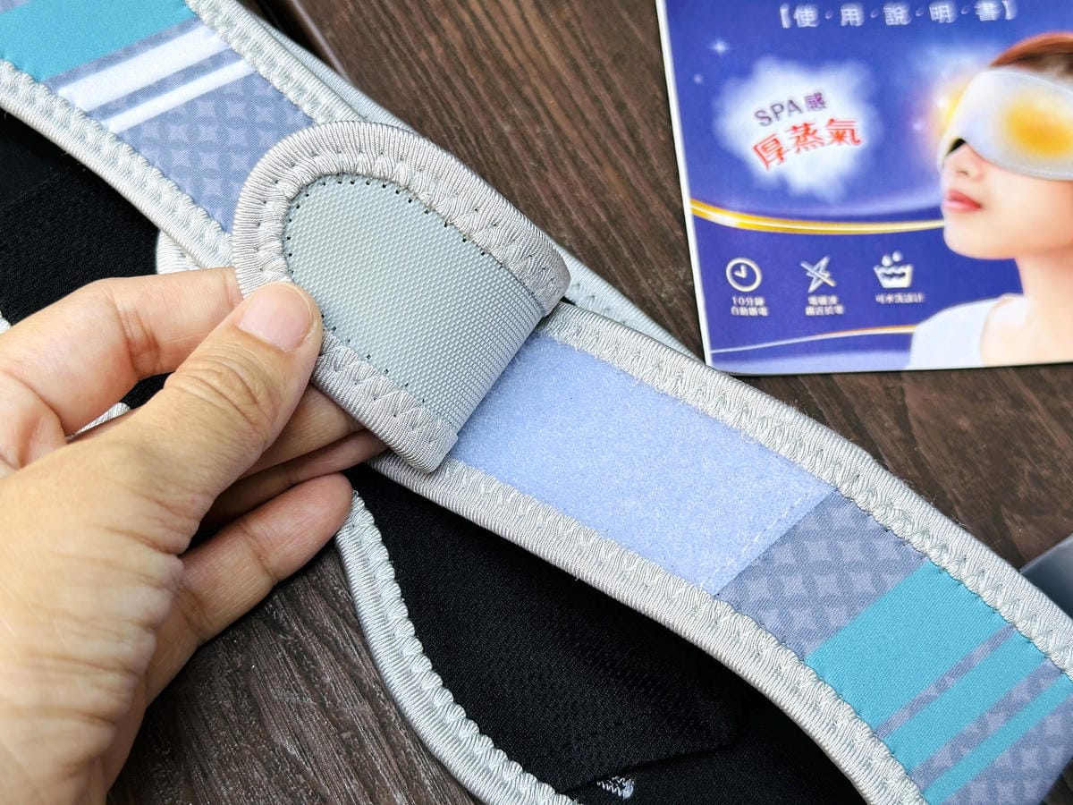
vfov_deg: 30.3
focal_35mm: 48
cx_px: 536
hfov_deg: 39.7
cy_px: 402
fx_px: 1488
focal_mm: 6.86
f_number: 1.78
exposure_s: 1/304
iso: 64
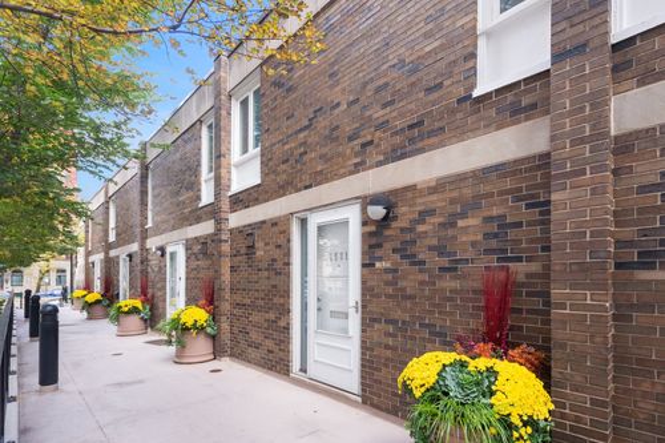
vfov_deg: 70.4
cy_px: 222
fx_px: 314
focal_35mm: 17
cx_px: 332
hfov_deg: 93.3
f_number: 8
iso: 1600
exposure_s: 1/250
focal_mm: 17
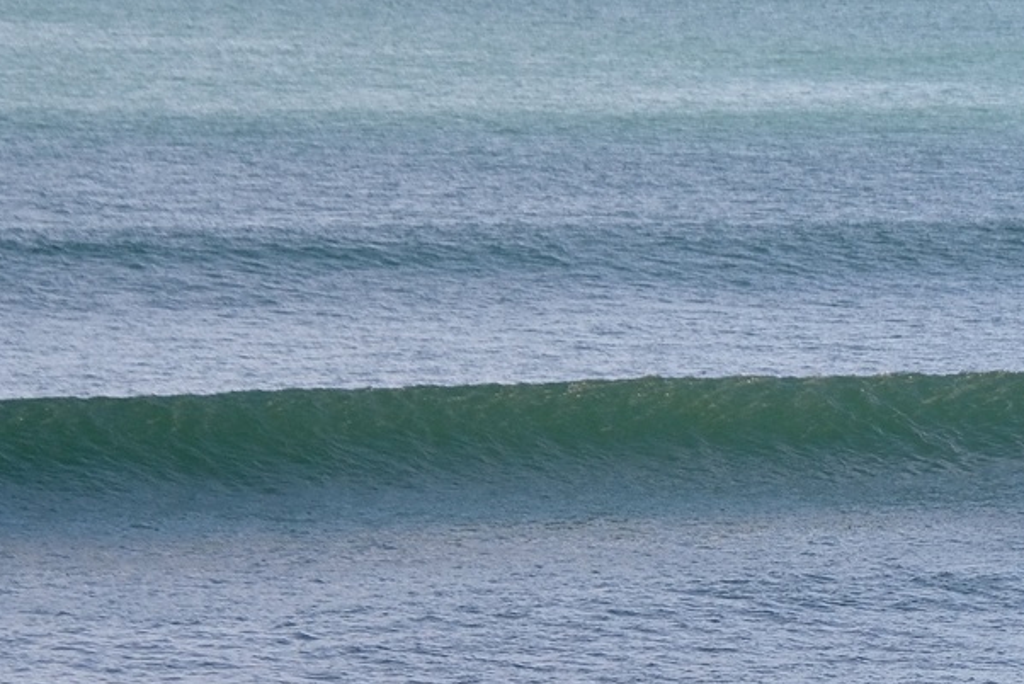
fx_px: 10131
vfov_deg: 3.9
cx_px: 1240
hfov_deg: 5.8
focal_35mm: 356
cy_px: 537
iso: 500
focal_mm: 89
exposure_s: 1/1700
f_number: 6.3
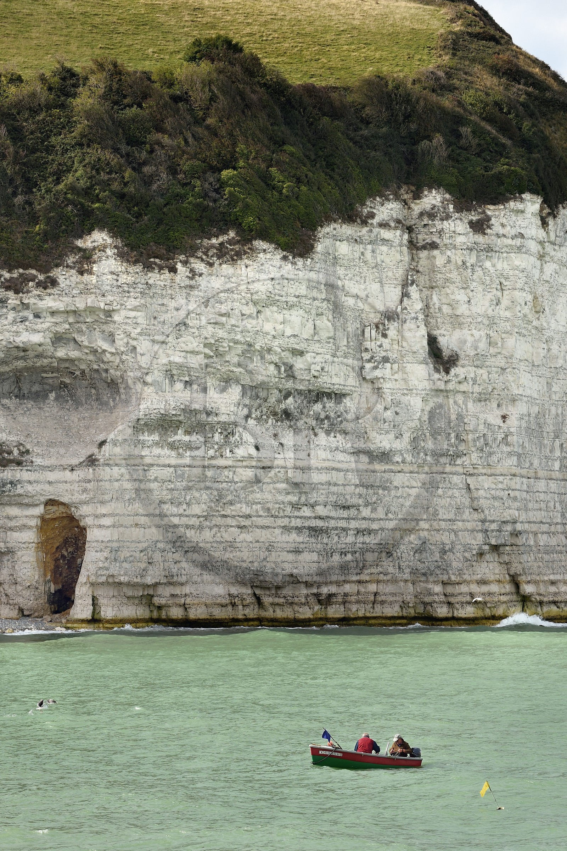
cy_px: 426
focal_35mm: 140
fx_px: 3307
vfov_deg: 14.7
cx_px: 284
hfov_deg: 9.8
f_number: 10
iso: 200
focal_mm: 140
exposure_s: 1/250
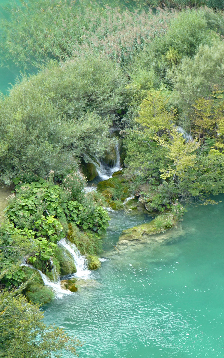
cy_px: 178
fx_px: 1914
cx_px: 229
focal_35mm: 196
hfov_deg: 6.7
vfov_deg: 10.7
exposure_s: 1/80
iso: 80
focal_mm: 24.5
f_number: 3.6
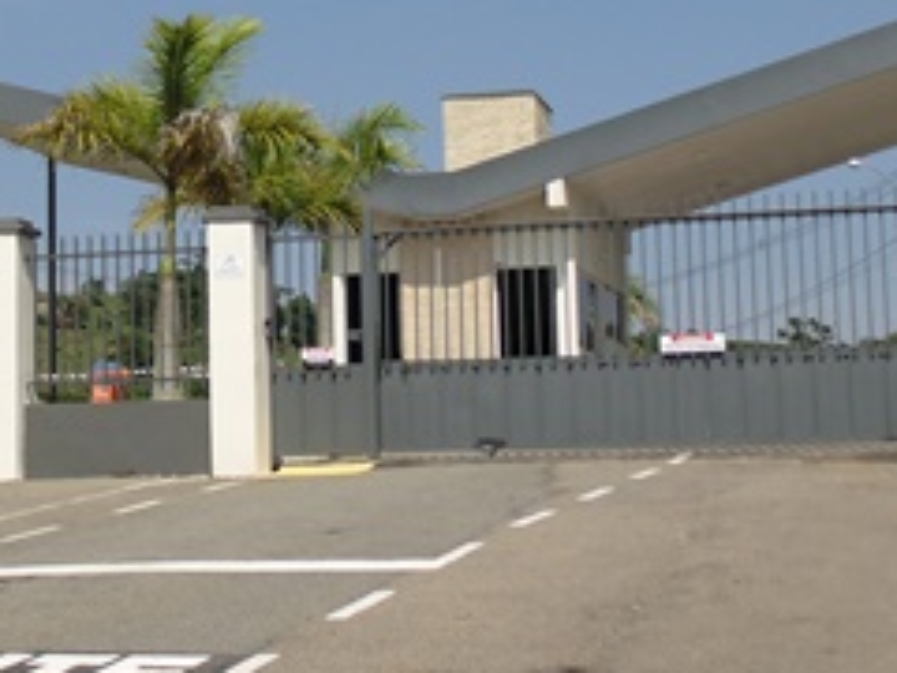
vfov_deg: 17.3
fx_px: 2203
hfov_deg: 22.7
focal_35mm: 85
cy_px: 165
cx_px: 198
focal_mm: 6.1
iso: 80
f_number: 9.6
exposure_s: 1/160
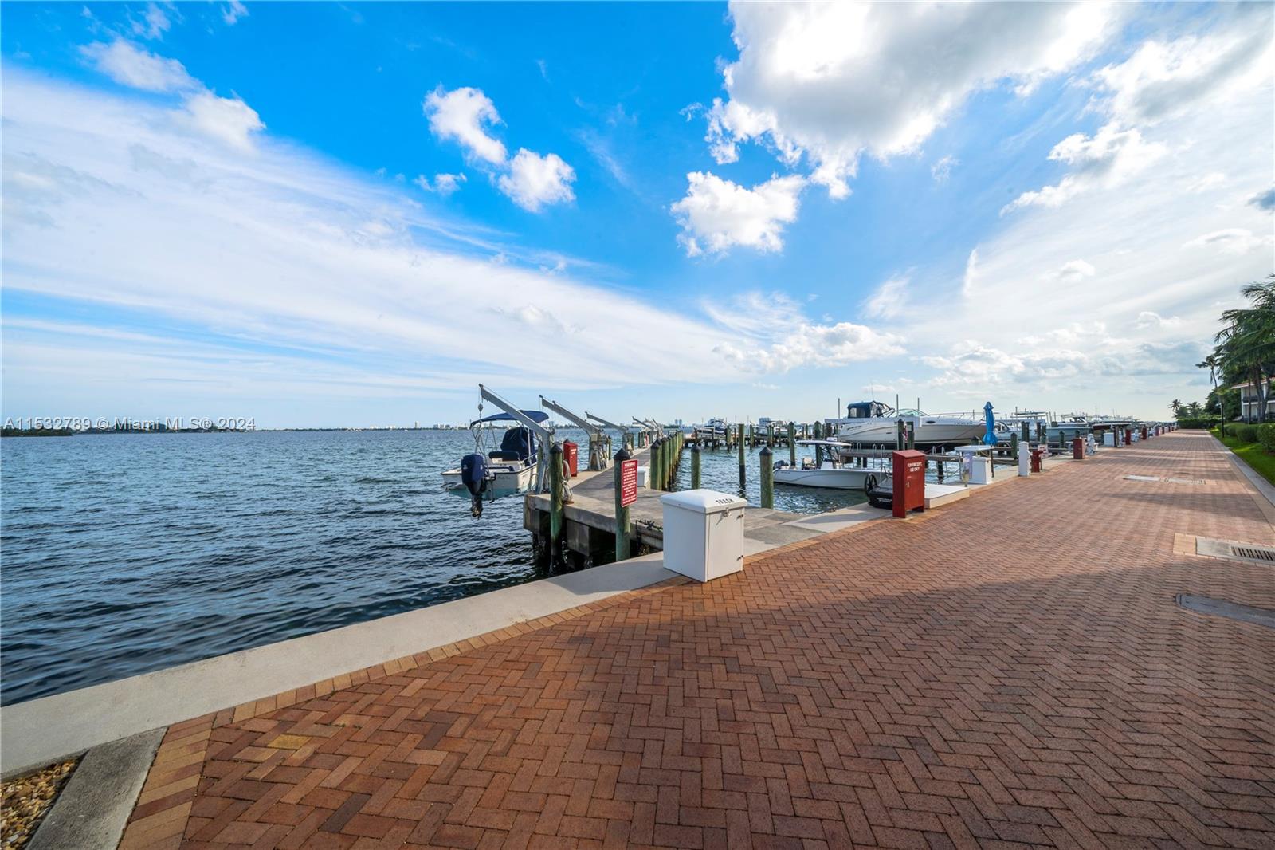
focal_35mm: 12
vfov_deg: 90.0
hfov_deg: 112.6
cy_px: 425
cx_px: 638
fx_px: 425
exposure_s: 1/125
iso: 160
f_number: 16
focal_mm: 12
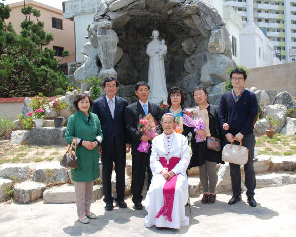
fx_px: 359
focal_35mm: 41
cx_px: 167
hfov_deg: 44.7
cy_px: 117
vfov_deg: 36.5
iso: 200
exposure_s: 1/125
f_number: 11
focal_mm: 24
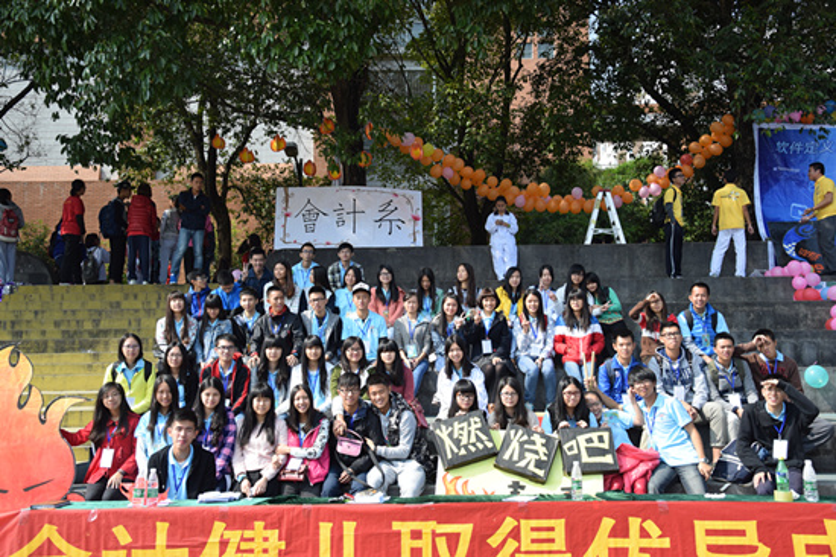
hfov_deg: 46.4
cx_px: 418
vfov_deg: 31.9
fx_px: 975
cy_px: 278
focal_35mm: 42
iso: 500
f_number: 4
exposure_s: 1/1600
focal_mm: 28
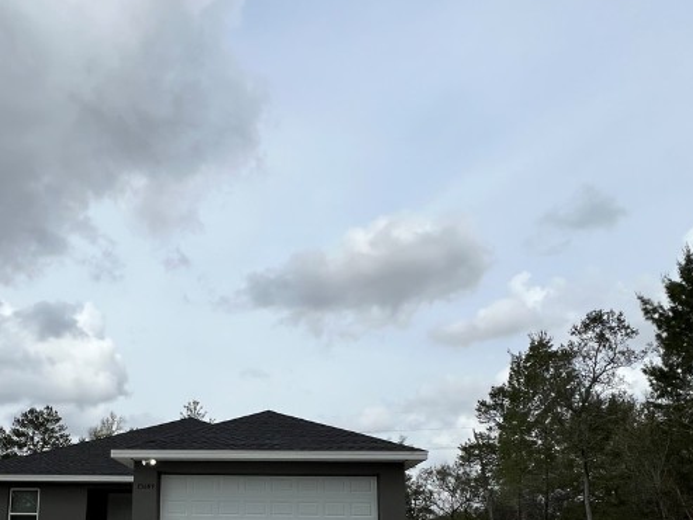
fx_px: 541
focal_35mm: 27
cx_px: 259
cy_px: 460
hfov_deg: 64.3
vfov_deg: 46.7
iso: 32
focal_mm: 1.57
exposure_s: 1/2874
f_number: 1.8
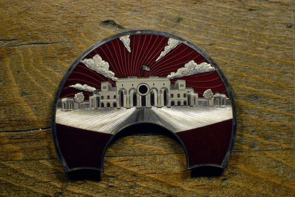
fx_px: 677
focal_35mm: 82
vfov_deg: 16.6
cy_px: 98
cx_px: 148
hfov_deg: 24.6
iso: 250
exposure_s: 1/100
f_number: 11
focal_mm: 55
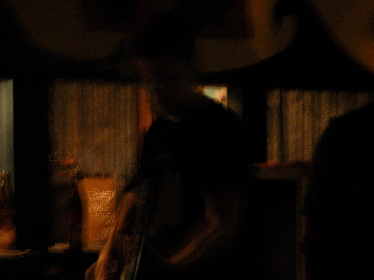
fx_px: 1351
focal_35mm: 125
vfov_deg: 11.9
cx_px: 187
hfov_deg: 15.8
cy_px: 140
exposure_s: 1
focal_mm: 31.9
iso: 400
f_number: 3.8
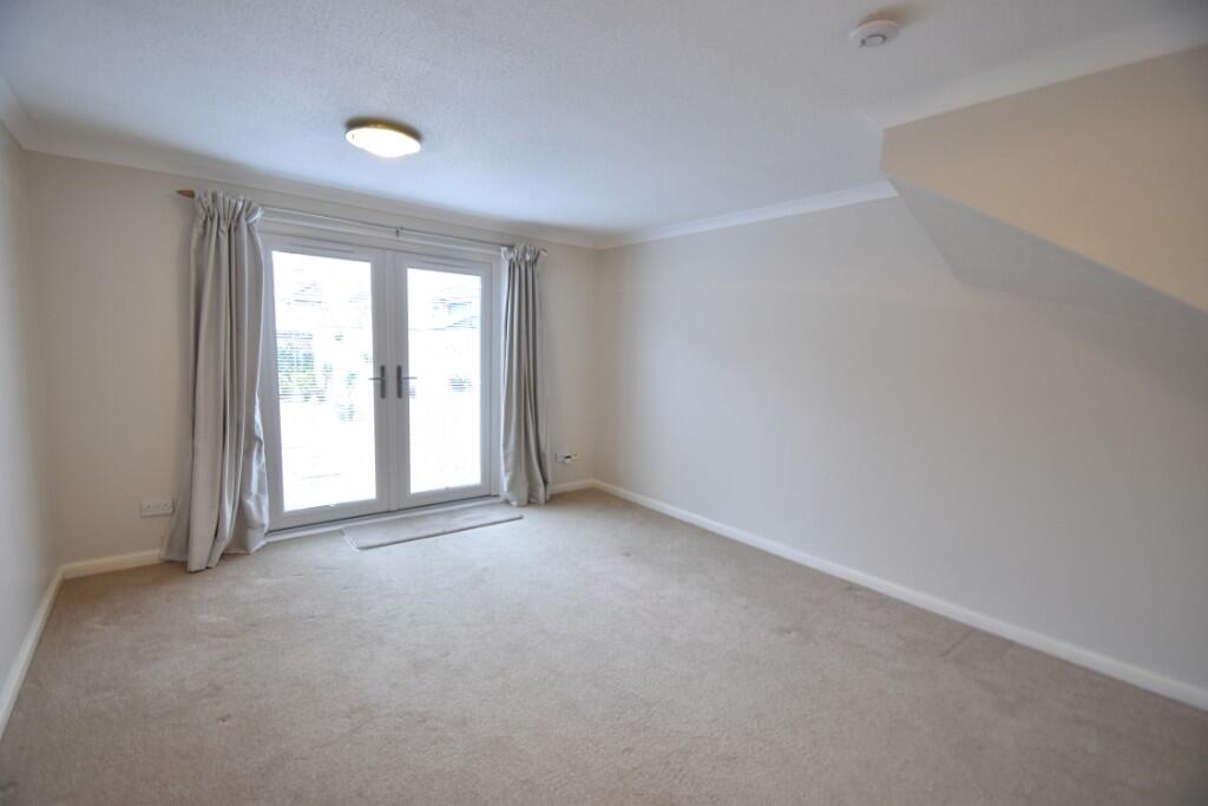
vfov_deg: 77.3
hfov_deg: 100.4
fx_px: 503
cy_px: 403
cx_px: 604
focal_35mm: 15
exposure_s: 1/15
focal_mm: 10
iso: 360
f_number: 4.5
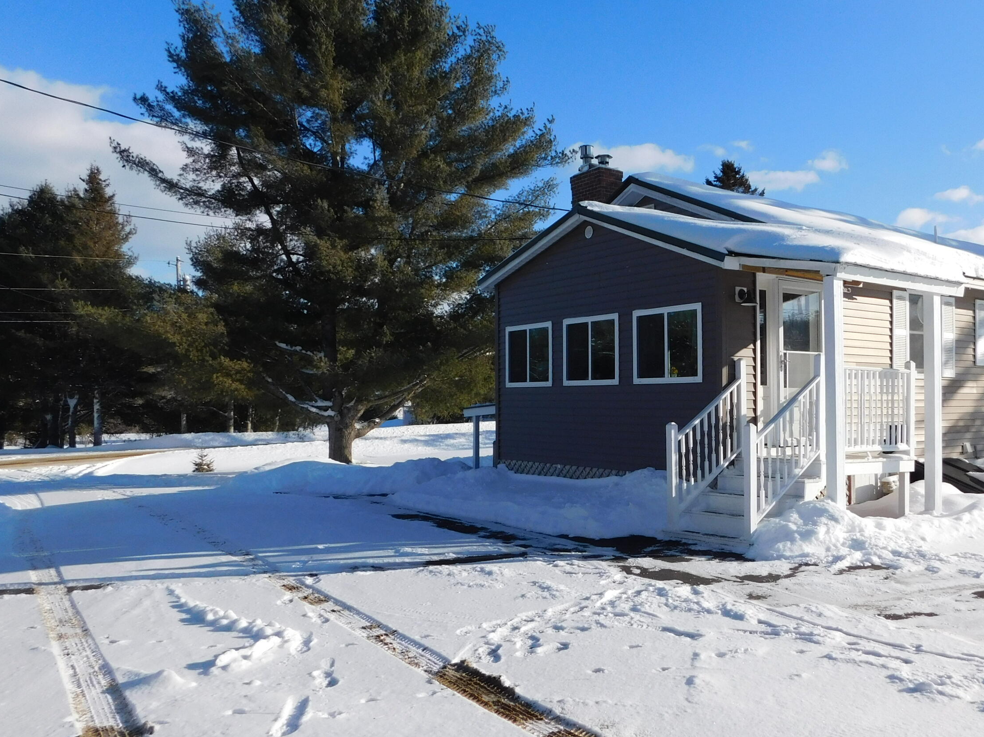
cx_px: 611
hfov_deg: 57.7
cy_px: 384
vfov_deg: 45.4
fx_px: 881
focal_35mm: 31
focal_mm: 4
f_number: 6
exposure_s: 1/640
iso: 125
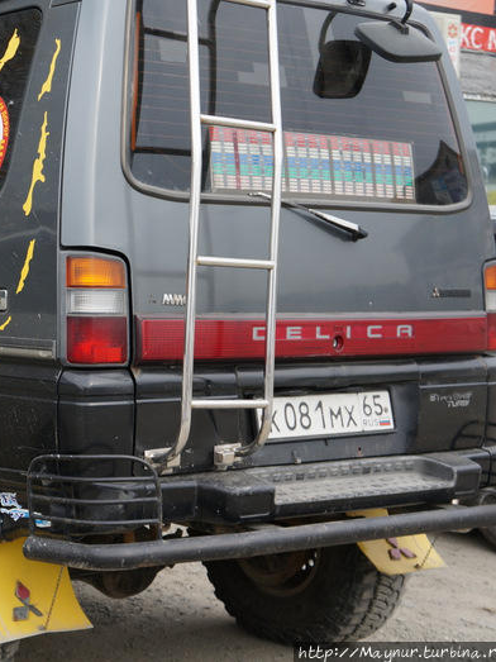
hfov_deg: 19.7
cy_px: 327
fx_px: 1390
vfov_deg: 26.8
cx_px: 11
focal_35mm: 73
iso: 100
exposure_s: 1/200
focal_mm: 33
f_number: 4.5
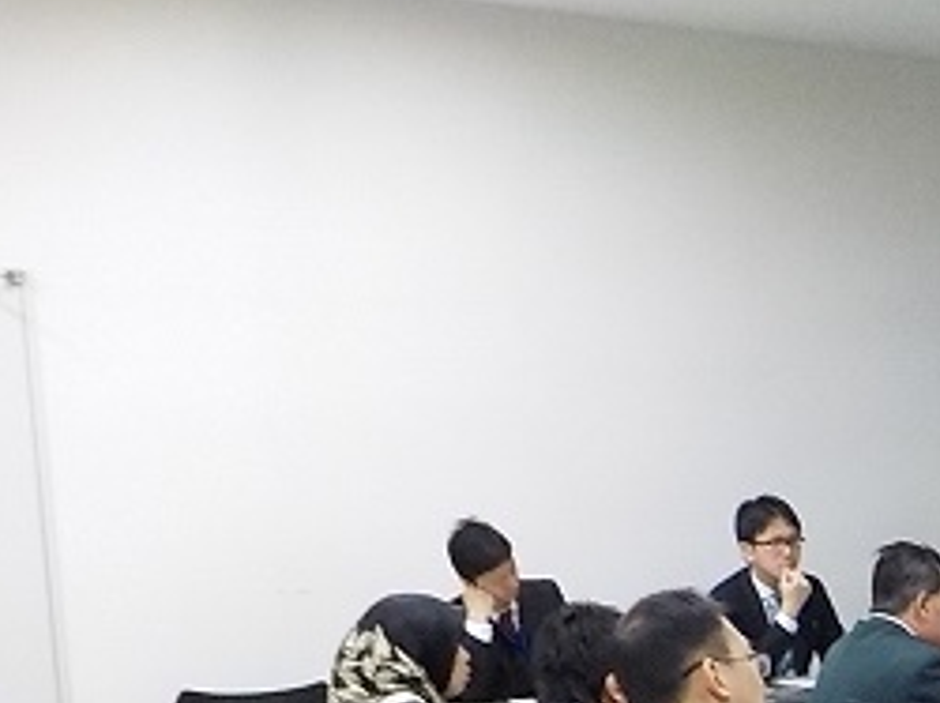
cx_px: 1263
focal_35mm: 82
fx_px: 2225
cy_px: 865
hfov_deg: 21.3
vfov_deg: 17.1
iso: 800
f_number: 3.3
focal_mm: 4.1
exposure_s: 1/50
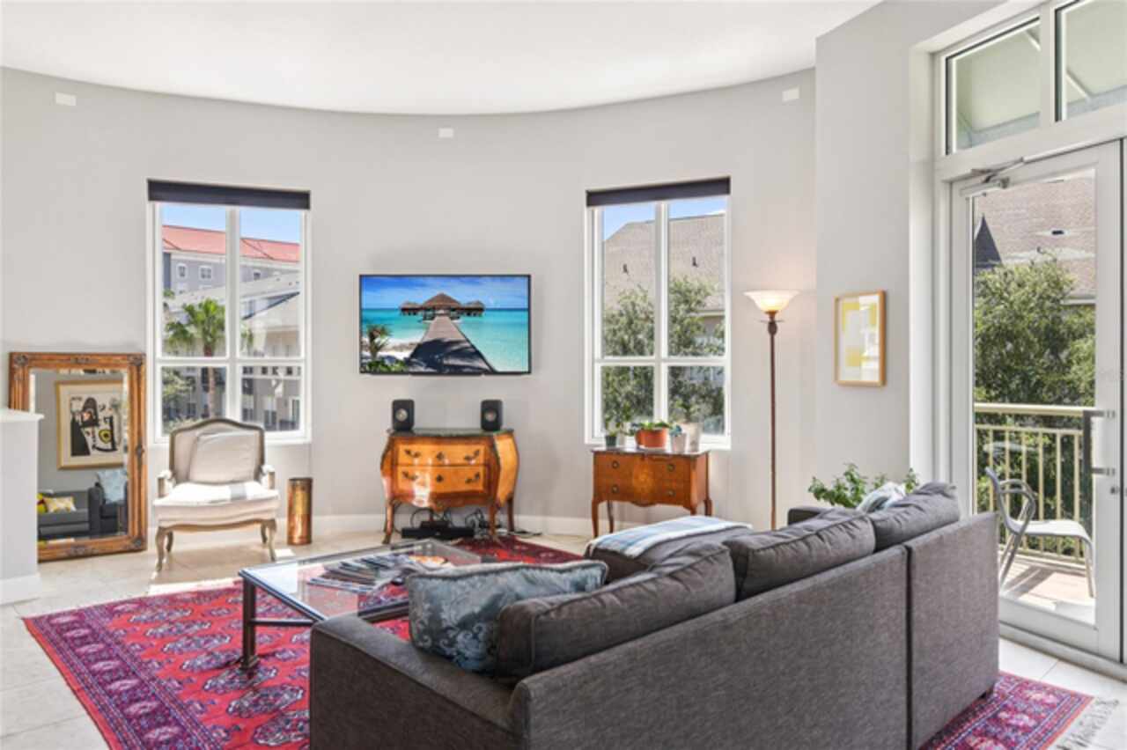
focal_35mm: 24
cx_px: 564
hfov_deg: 73.8
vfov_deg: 53.1
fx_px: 751
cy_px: 375
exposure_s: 1/125
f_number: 8
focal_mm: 24
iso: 400
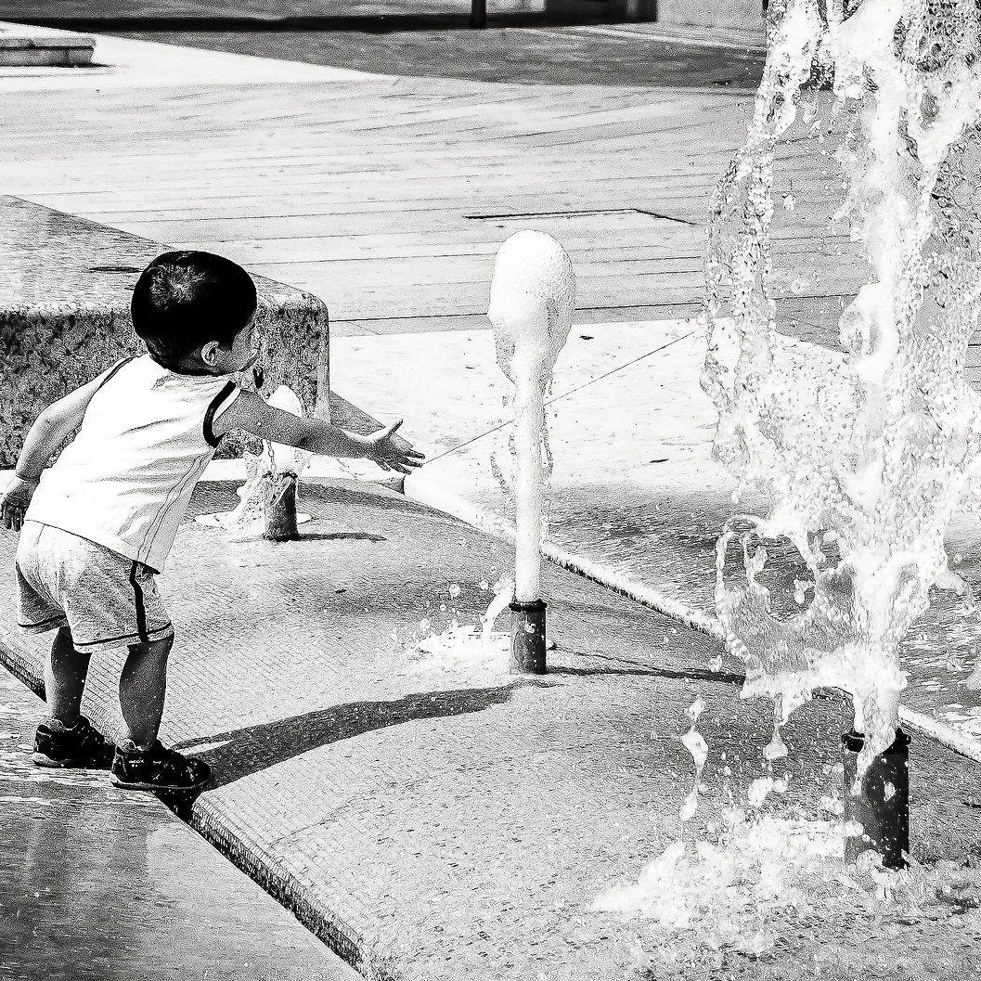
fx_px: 4264
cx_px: 476
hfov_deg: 13.1
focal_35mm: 133
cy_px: 384
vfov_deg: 13.1
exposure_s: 1/2000
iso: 200
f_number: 5.6
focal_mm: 46
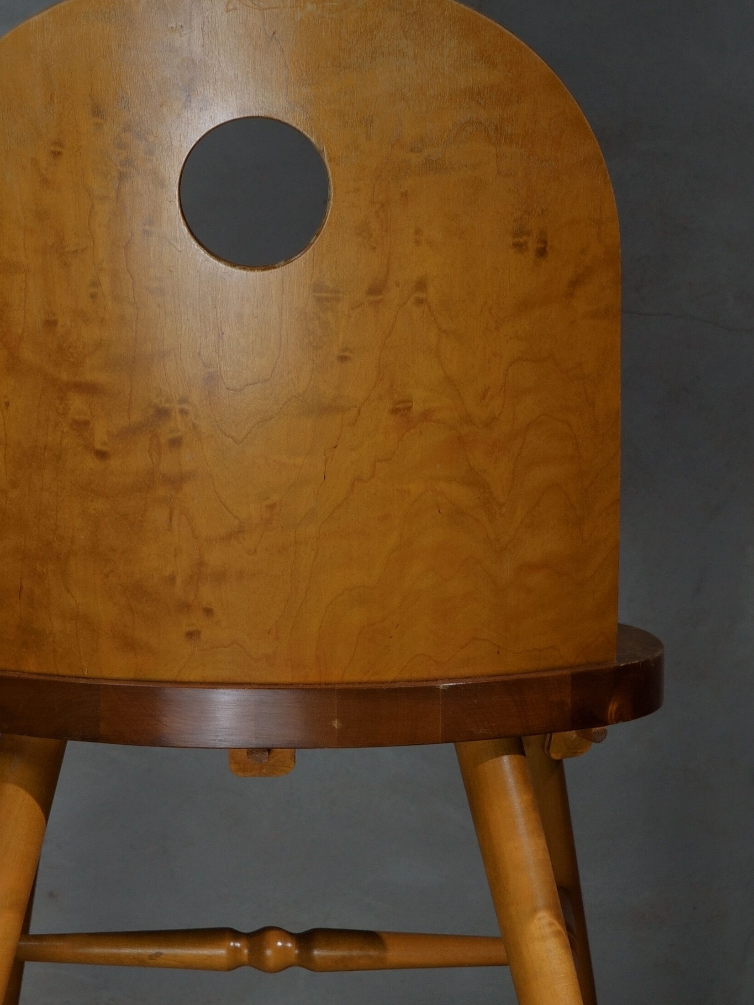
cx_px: 258
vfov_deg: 25.6
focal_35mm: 76
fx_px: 2207
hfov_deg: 19.3
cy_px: 574
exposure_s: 1/25
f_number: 6.3
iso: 200
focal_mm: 29
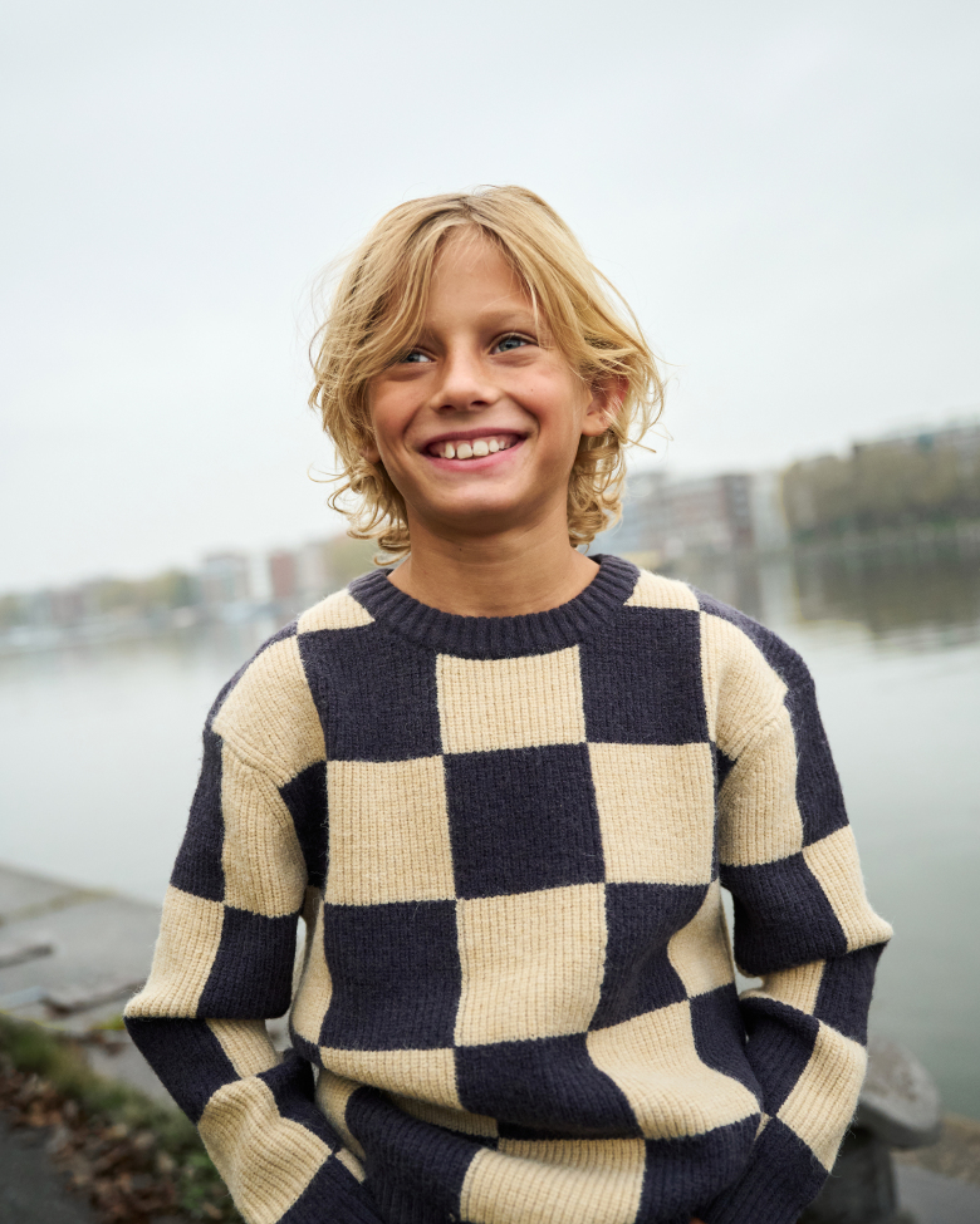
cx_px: 491
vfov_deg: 48.4
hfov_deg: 39.6
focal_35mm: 38
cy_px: 610
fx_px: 1362
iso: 1000
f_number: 2.8
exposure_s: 1/1250
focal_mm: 32.5
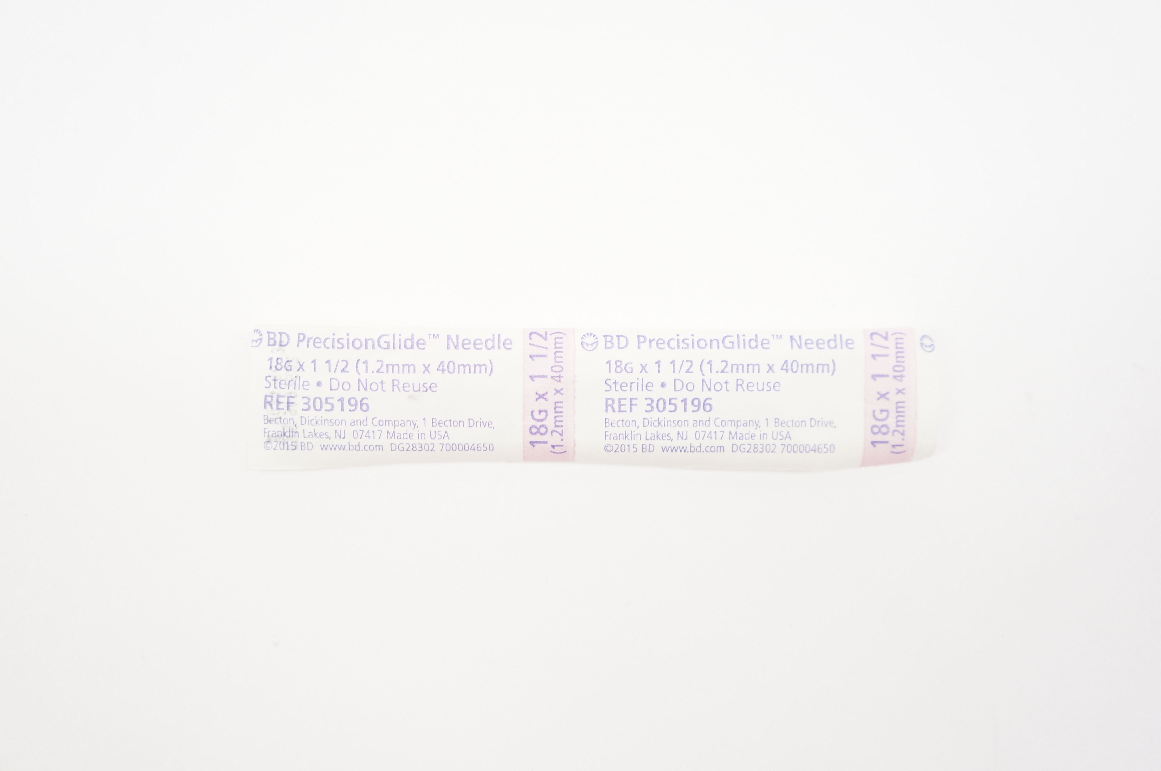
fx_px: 1305
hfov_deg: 48.0
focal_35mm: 40
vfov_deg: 32.9
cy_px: 386
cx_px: 580
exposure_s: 1/80
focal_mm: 27
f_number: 4.5
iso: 400
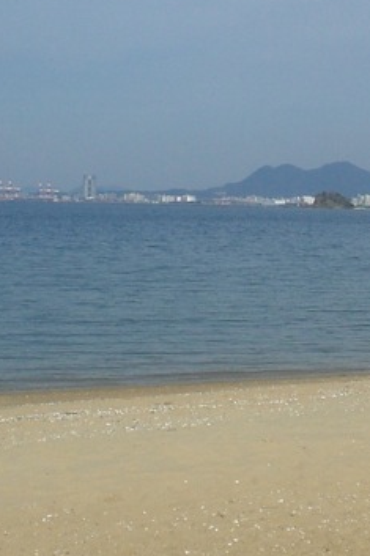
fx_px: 1728
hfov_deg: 12.0
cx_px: 400
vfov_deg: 18.2
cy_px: 189
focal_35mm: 112
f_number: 4.4
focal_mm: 6.3
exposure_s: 1/800
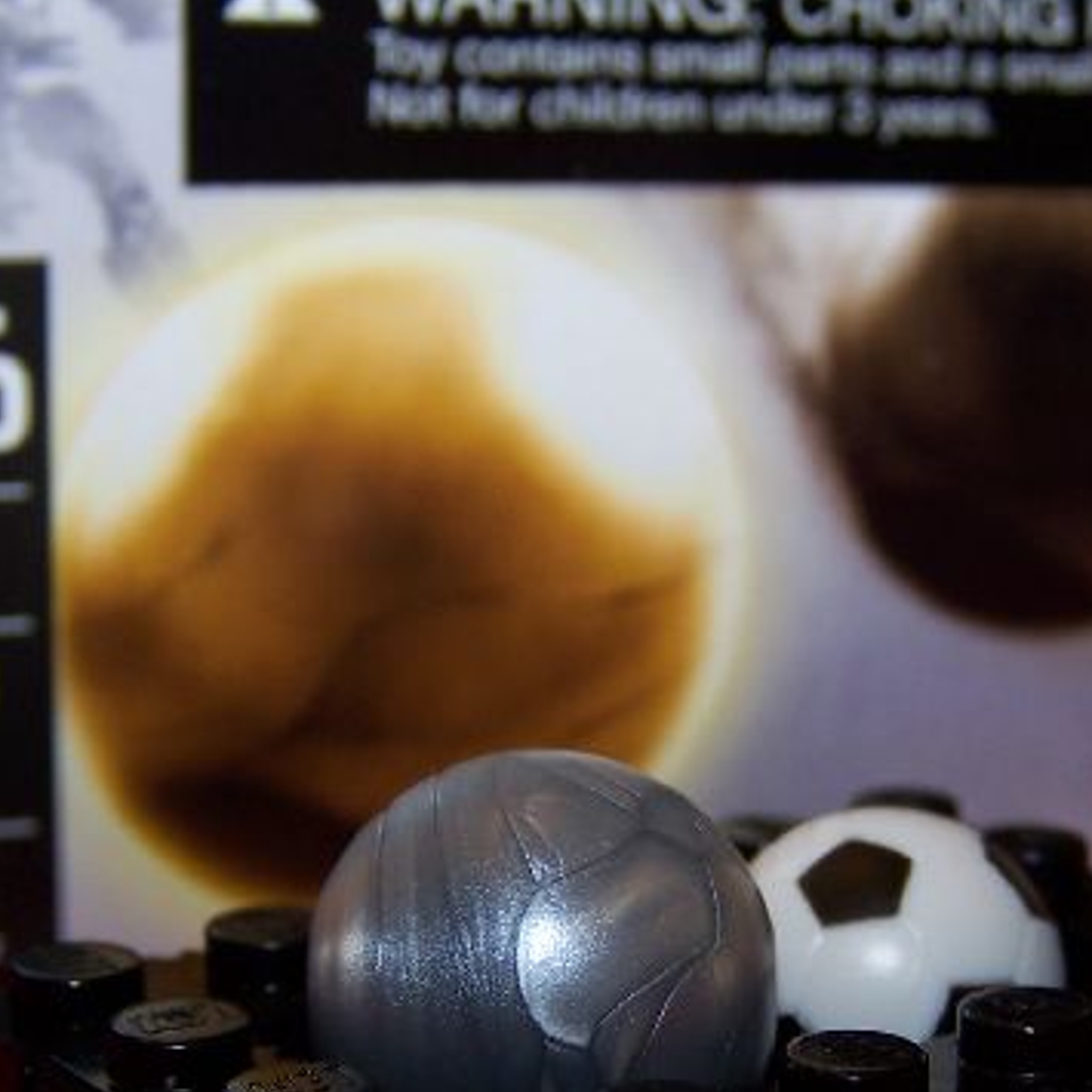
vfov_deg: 22.9
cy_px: 738
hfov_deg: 23.0
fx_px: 2677
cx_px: 701
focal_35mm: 75
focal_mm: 6.3
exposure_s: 1/60
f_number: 2.8
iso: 80
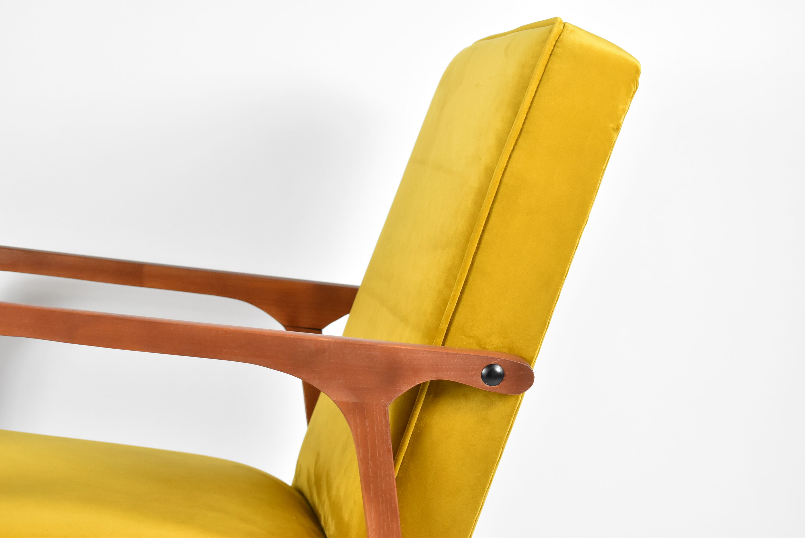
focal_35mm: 82
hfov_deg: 24.6
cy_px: 269
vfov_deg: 16.6
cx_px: 402
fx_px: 1846
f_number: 5.6
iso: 2500
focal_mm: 55
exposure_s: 1/125
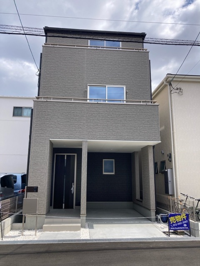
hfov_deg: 49.7
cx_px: 100
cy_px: 133
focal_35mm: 28
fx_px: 216
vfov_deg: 63.4
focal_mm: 3.99
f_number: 1.8
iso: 20
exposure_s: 1/1869
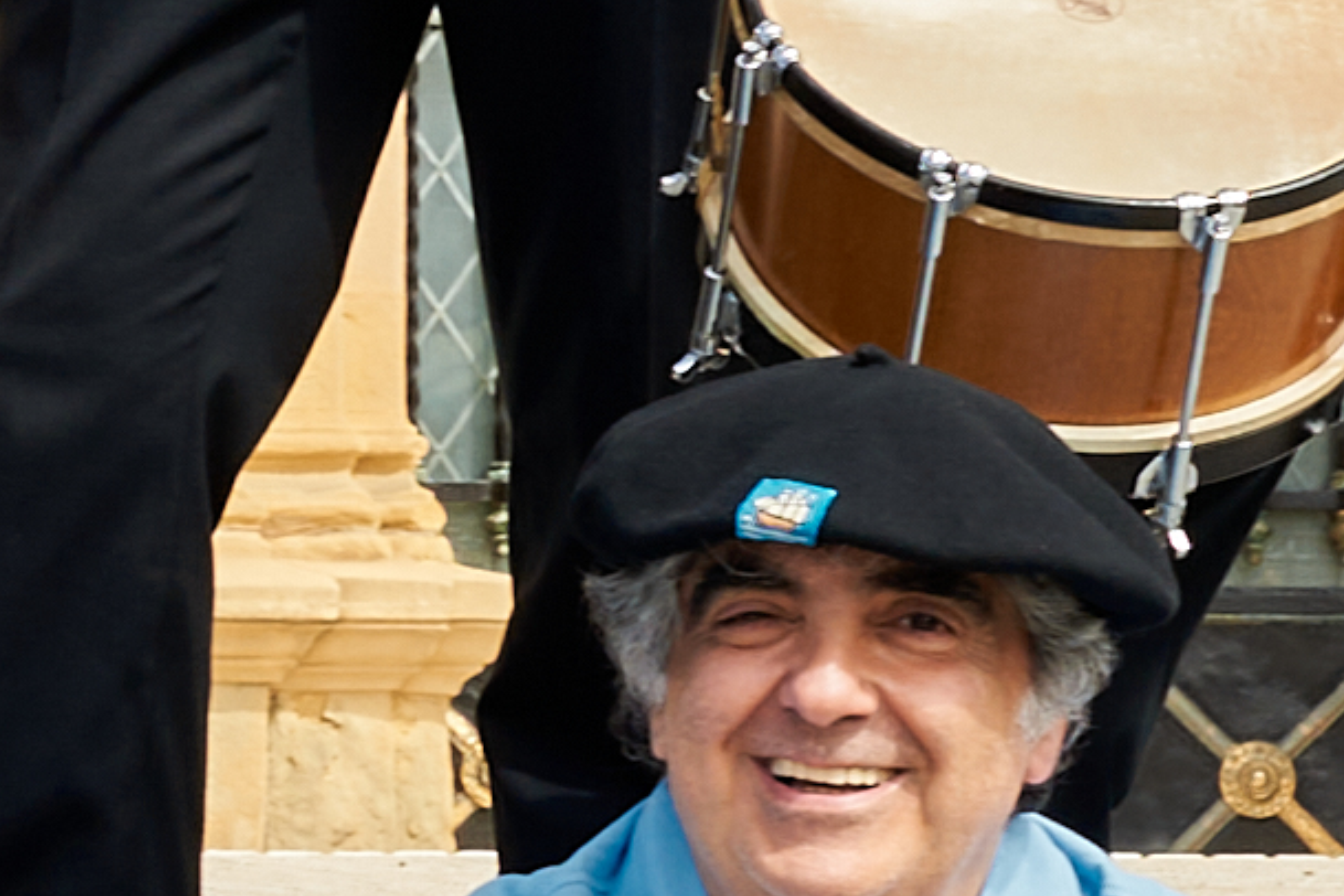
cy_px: 318
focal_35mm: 349
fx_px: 13028
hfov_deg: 5.8
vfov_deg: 3.9
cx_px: -1086
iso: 200
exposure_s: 1/100
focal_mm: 50
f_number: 13
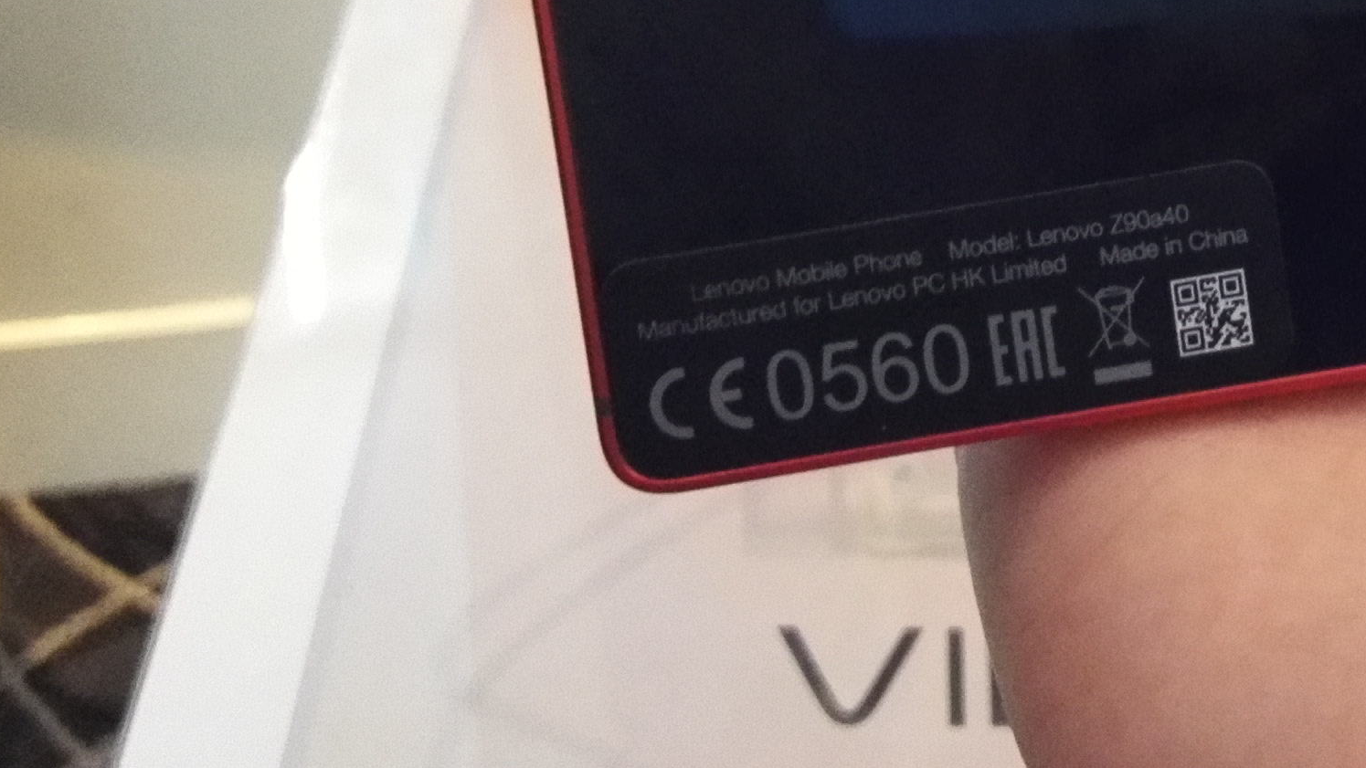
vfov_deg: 16.9
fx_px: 2499
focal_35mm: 69
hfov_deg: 29.5
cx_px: 1190
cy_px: -86
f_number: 2
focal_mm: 3.8
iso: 640
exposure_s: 1/16.7
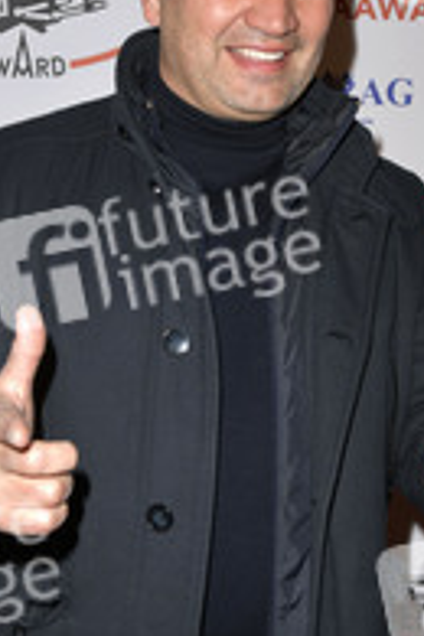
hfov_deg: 15.9
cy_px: 417
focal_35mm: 86
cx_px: 248
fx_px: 1519
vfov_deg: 23.6
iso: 125
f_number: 5.6
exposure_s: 1/160
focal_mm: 42
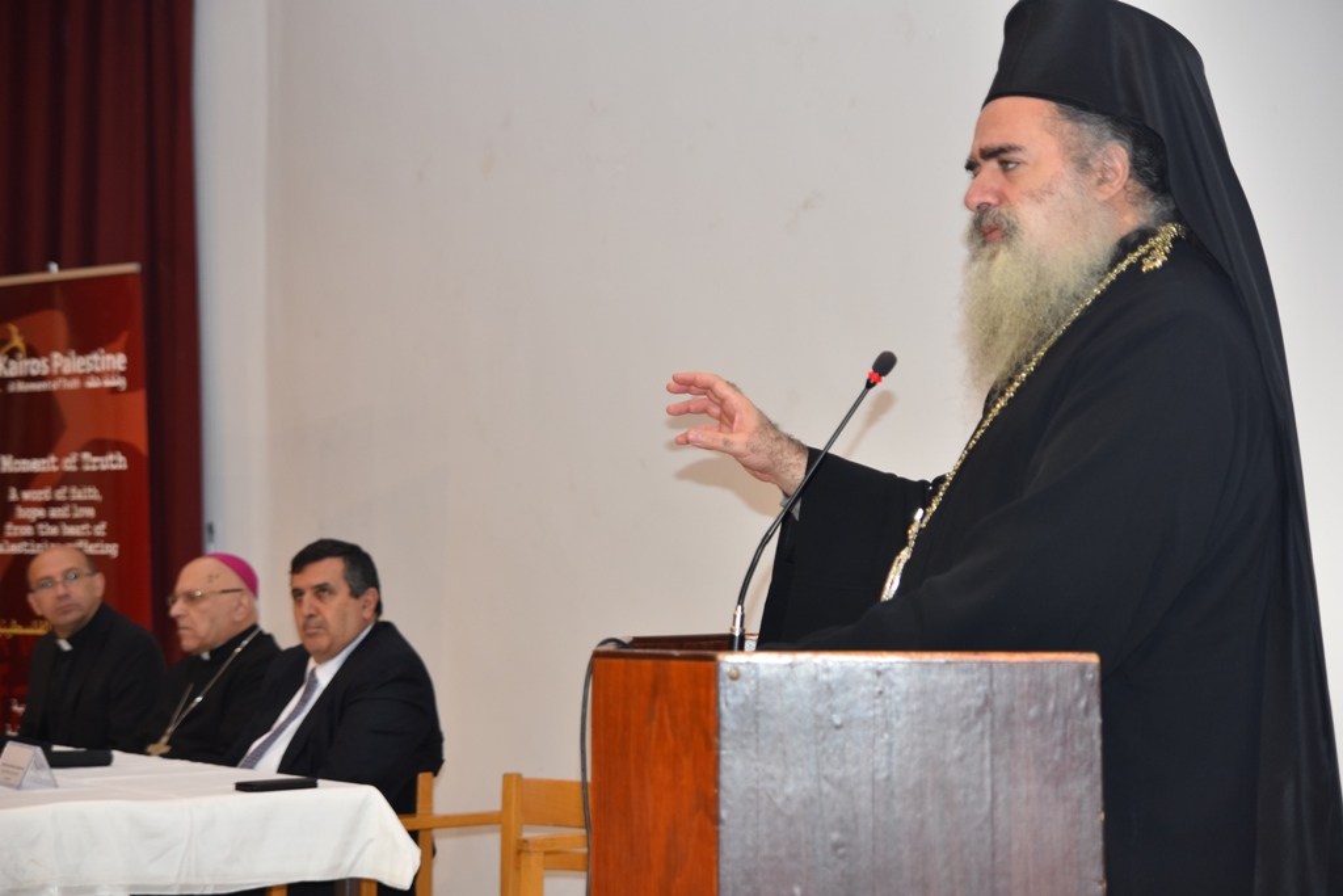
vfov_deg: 18.2
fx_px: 2798
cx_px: 672
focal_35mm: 75
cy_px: 448
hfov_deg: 27.0
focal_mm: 50
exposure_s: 1/100
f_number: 2.8
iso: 400
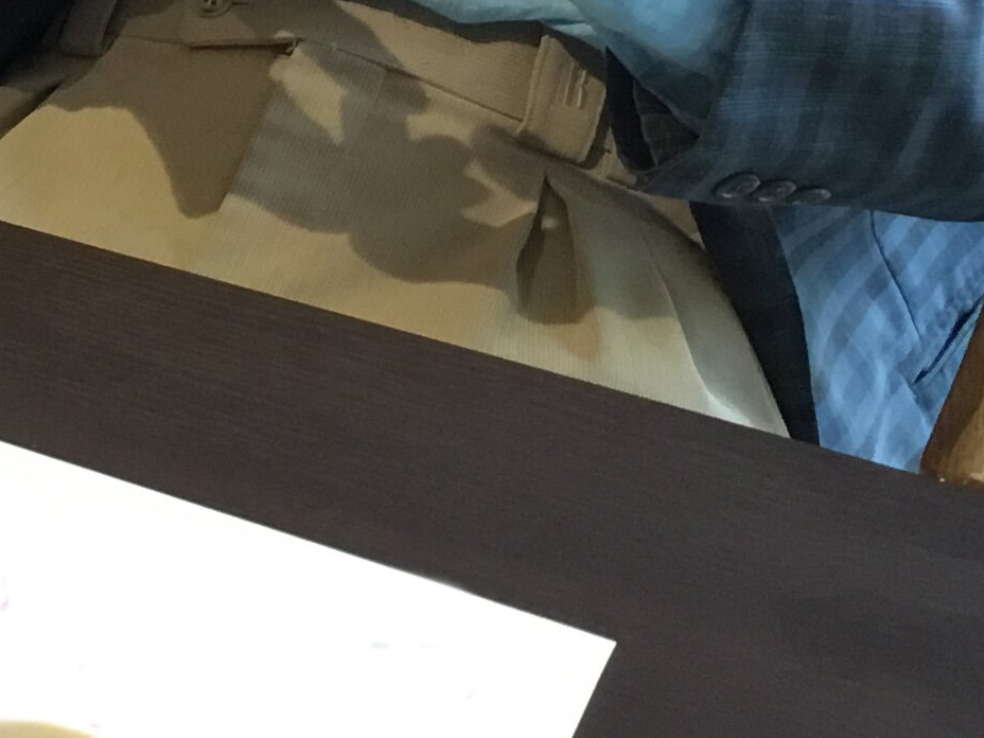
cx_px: 130
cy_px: -89
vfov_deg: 13.3
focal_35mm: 109
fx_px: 3098
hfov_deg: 17.8
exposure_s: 1/30
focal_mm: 3.3
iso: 50
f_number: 2.4
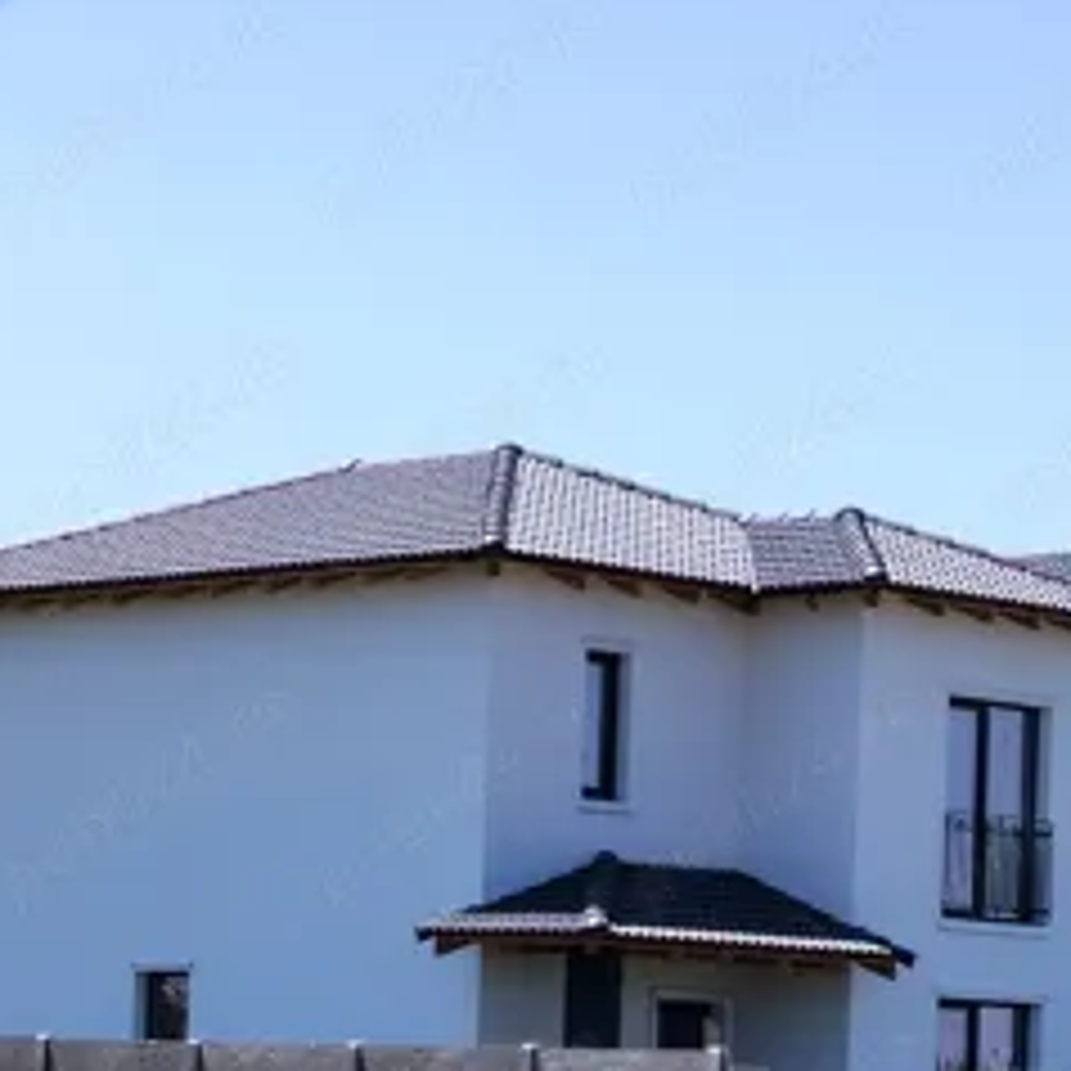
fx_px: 4831
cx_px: 616
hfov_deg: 12.6
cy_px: 868
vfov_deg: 12.6
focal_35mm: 138
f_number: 1.75
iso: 100
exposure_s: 1/699
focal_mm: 5.25
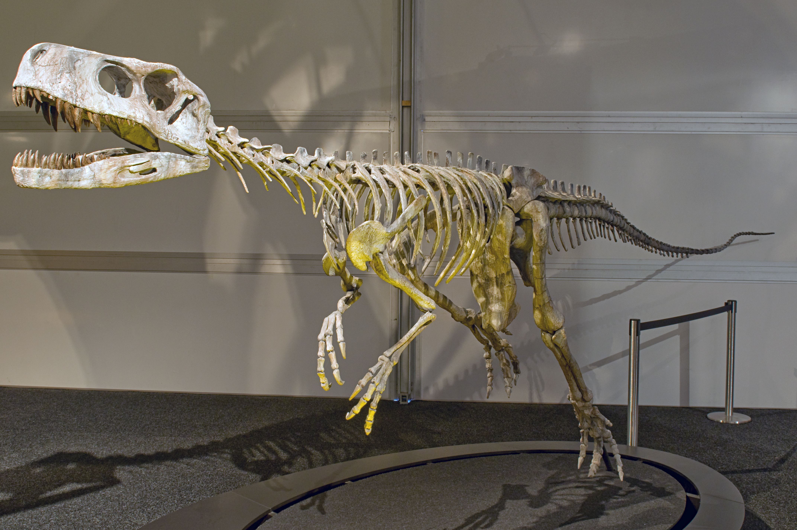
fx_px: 796
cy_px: 265
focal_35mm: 36
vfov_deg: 36.8
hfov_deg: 53.2
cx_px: 398
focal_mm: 24
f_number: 11
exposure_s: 4
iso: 200
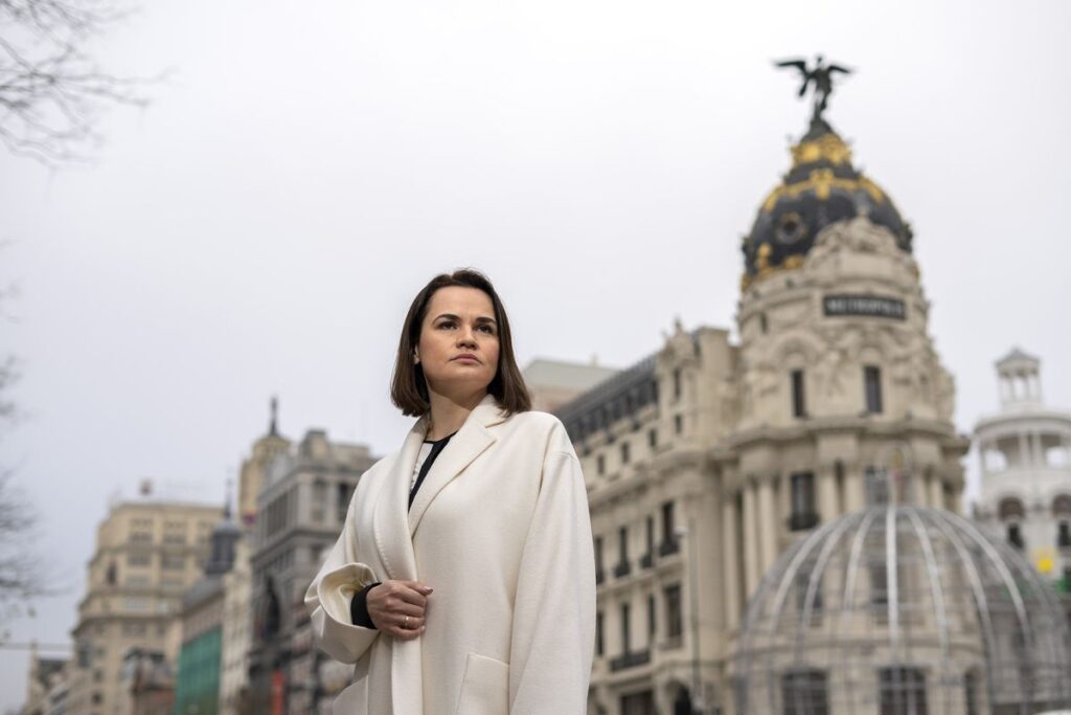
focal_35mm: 50
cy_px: 358
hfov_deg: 39.6
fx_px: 1488
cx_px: 536
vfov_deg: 27.0
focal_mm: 50
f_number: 2.8
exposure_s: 1/200
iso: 100
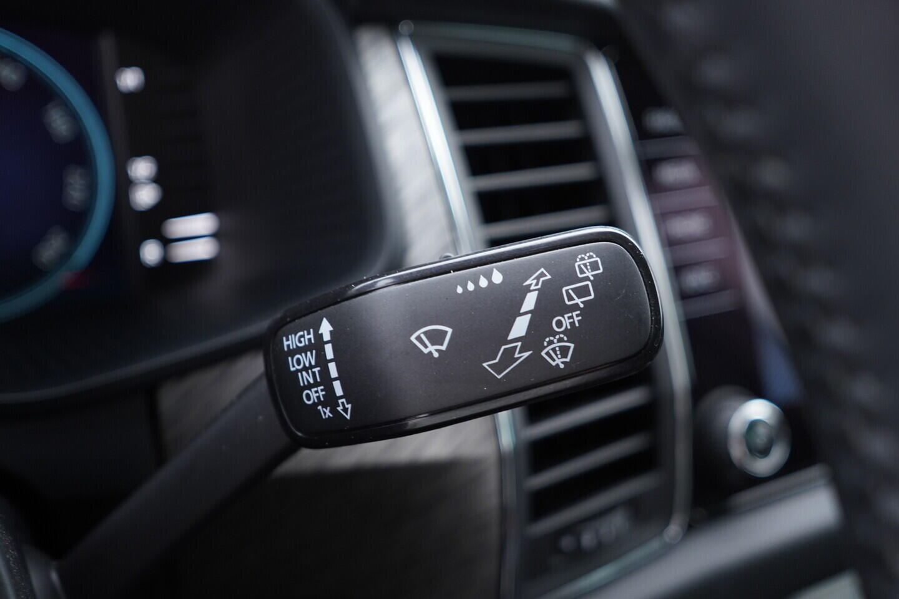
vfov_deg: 36.9
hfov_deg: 53.1
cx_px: 450
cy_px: 300
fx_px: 899
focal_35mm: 36
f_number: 2.8
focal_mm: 24
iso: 400
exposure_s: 1/40
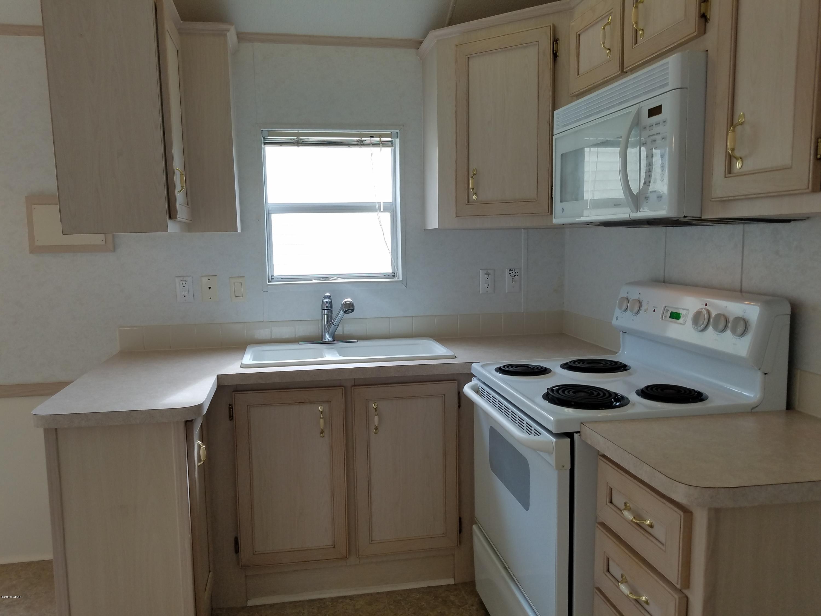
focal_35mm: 26
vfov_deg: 53.1
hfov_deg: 67.3
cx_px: 410
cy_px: 308
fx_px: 617
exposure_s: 1/282
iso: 50
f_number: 1.7
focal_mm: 4.2
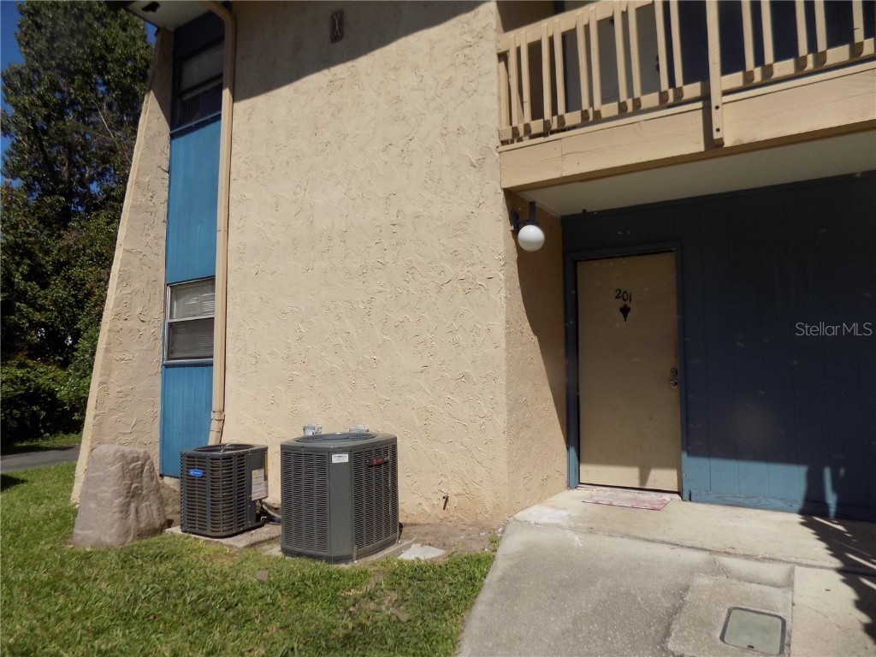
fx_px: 582
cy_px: 328
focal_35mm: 23
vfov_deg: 58.9
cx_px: 438
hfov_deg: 73.9
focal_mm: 4
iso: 80
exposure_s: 1/200
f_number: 9.9
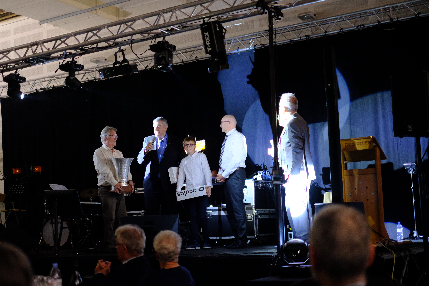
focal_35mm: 53
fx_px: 632
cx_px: 214
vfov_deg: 25.5
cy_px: 143
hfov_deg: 37.5
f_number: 1.4
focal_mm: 35
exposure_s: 1/140
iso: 3200
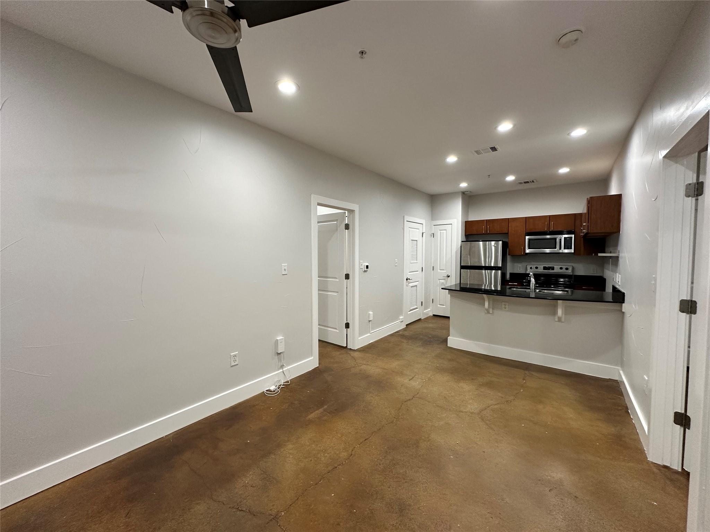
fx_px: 287
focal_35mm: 14
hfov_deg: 102.1
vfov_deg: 85.7
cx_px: 355
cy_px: 266
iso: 160
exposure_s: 1/60
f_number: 2.2
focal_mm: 2.22
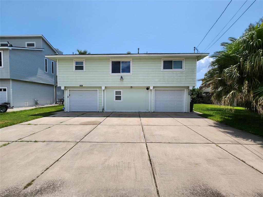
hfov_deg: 106.2
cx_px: 132
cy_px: 98
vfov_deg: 89.9
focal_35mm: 13
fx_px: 99
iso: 32
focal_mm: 1.74
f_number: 2.2
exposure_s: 1/1953
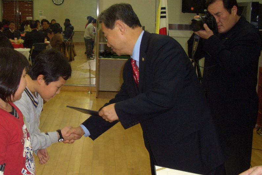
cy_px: 93
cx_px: 69
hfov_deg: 33.8
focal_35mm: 58
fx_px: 422
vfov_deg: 23.4
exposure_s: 1/60
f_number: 2.6
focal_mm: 5.8
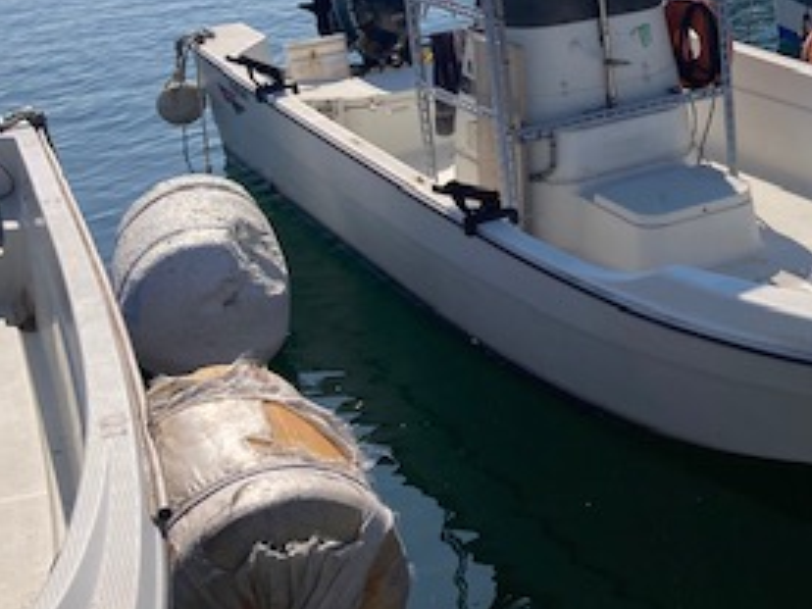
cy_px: 71
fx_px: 1525
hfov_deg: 28.0
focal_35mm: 65
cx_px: 815
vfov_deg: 22.1
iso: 25
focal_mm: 3.99
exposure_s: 1/4808
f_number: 1.8
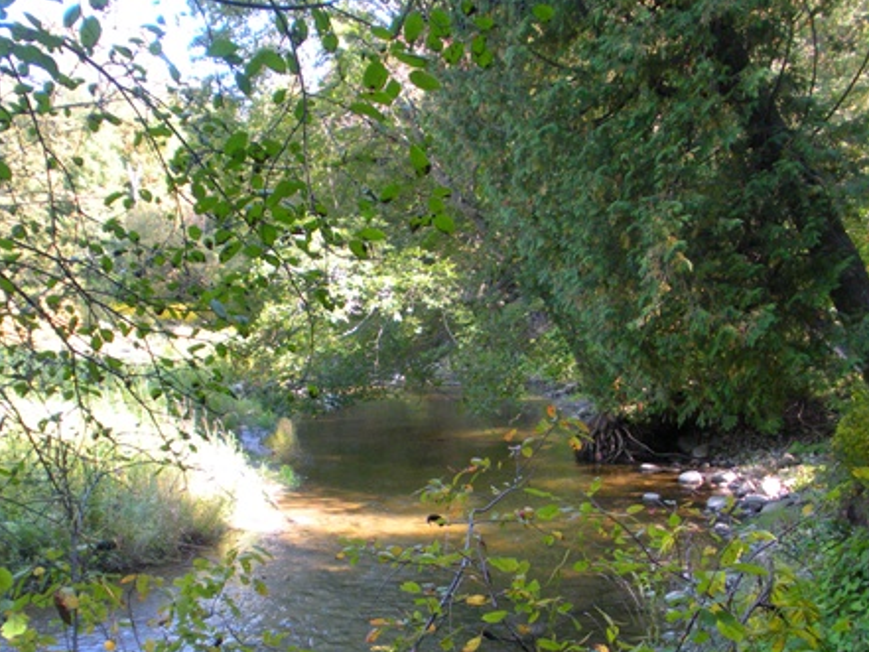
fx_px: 1230
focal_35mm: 49
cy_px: 420
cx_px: 414
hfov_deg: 38.9
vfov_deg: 29.5
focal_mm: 6.3
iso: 234
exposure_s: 1/118
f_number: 3.5
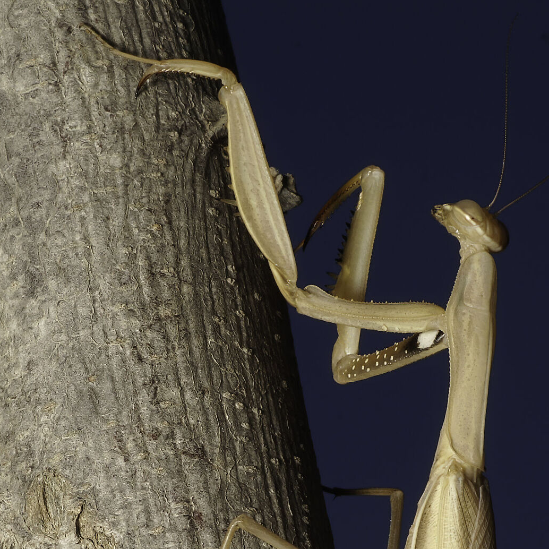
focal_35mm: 266
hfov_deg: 6.6
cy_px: 577
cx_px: 365
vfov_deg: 6.6
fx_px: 4773
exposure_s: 1/125
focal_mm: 90
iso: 100
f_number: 25
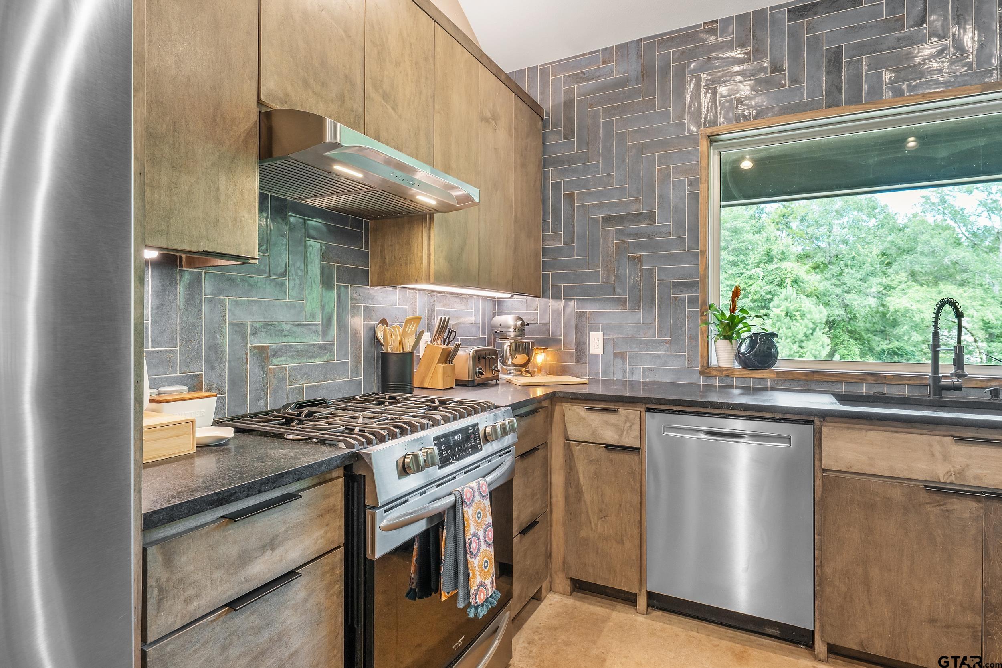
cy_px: 334
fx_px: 529
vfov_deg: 64.5
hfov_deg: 86.9
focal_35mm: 19
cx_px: 501
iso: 800
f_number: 8
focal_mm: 19
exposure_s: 1/8
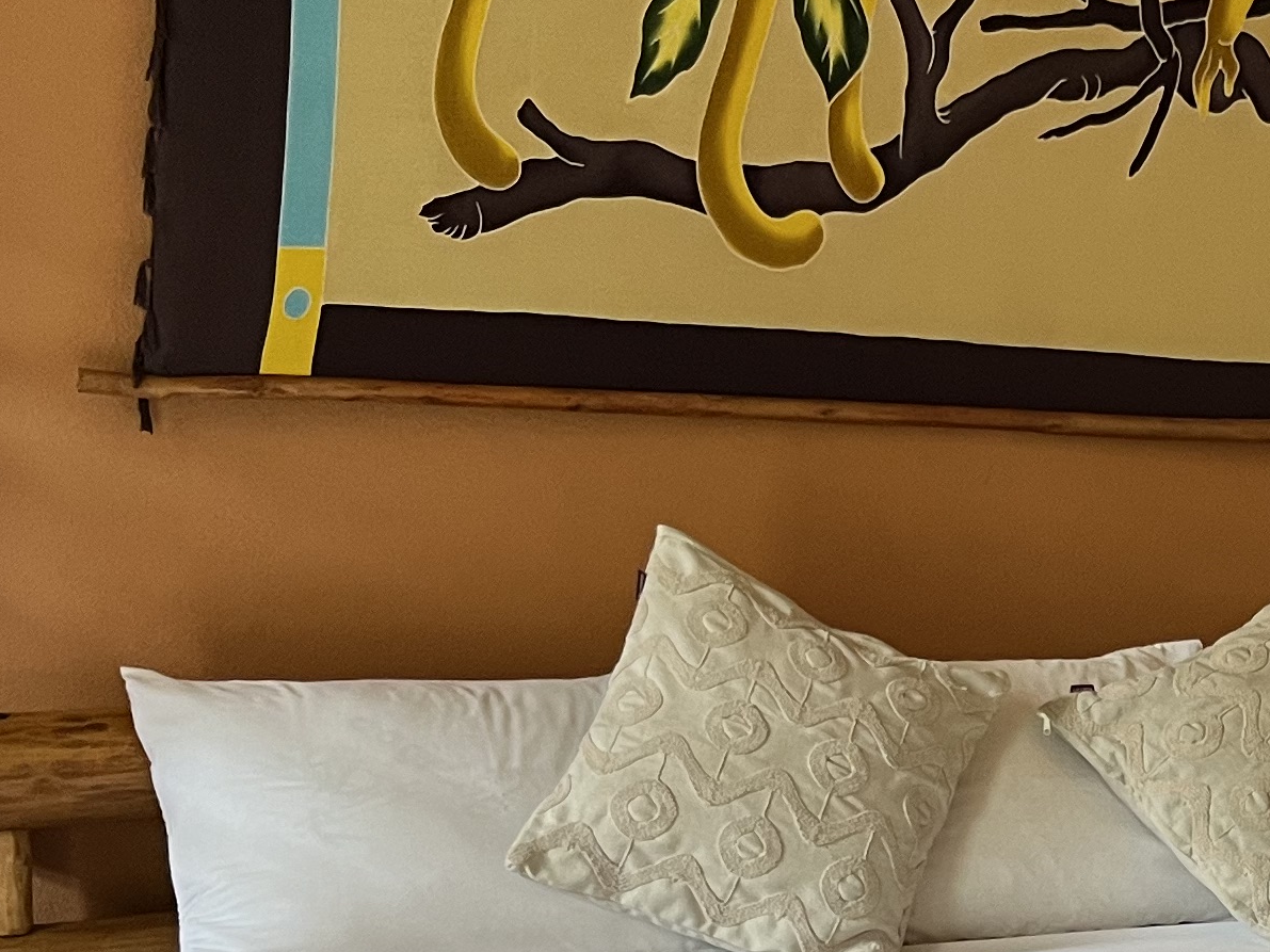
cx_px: 1360
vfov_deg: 16.5
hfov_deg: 21.2
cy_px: 886
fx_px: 3228
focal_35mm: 88
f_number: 1.6
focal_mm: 5.1
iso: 125
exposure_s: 1/61
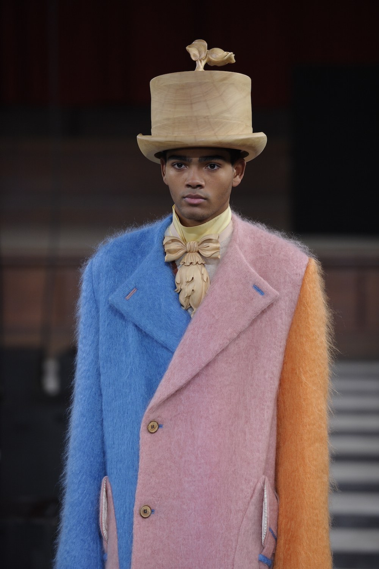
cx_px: 190
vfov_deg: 10.3
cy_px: 284
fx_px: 3162
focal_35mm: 200
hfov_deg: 6.9
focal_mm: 200
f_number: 4
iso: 1000
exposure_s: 1/500
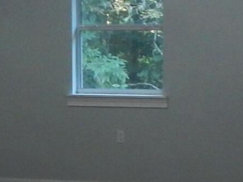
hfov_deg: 13.3
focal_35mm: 148
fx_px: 1038
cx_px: 203
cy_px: 169
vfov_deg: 10.0
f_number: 3
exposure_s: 1/30
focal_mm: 4
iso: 360
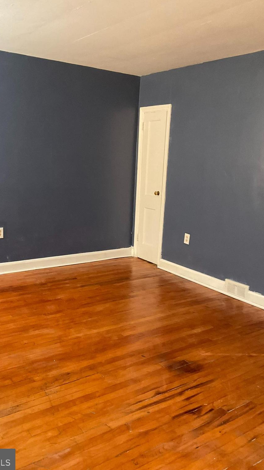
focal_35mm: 32
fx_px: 398
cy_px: 236
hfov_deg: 36.6
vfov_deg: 61.0
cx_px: 116
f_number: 1.8
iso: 200
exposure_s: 1/60
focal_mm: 3
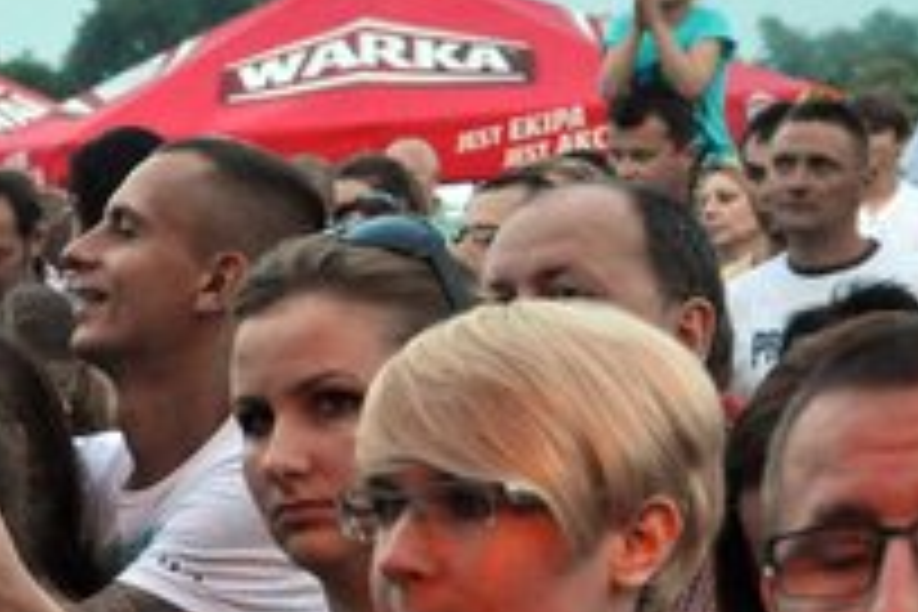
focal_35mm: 248
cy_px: 432
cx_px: -270
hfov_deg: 8.2
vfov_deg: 5.5
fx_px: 6324
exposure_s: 1/125
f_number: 9
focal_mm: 52
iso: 2000
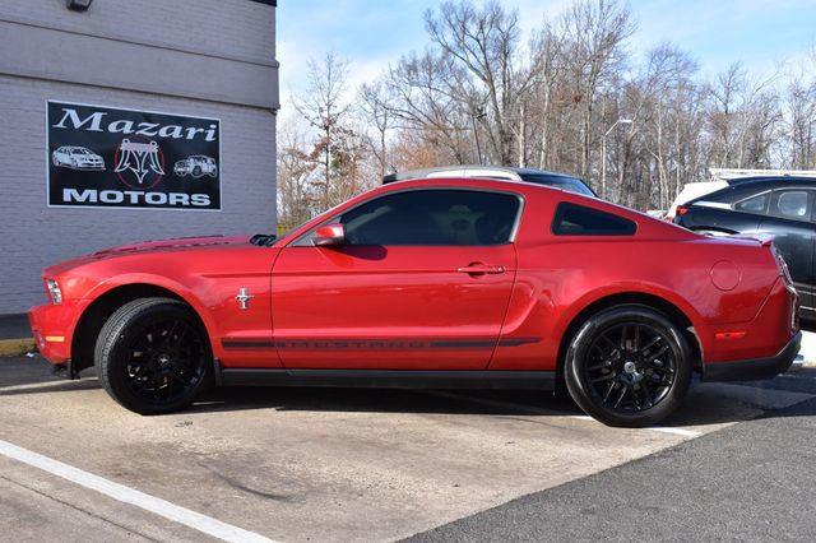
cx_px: 408
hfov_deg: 47.9
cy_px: 272
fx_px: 917
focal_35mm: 40
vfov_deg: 33.0
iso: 400
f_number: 11
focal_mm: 27
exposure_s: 1/320
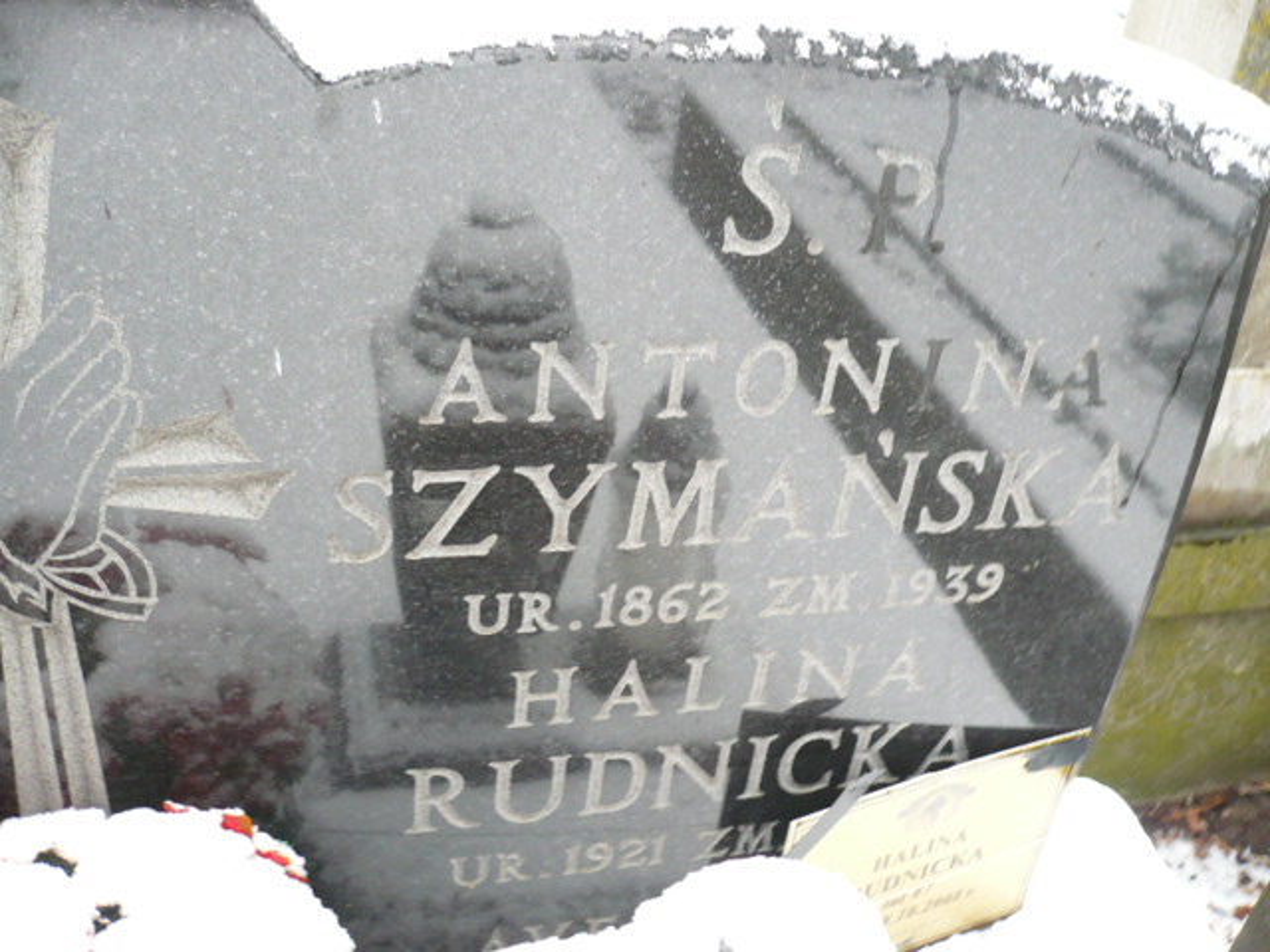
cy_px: 476
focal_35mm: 35
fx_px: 1284
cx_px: 635
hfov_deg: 52.6
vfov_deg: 40.7
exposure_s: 1/20
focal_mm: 5.8
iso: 200
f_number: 2.8
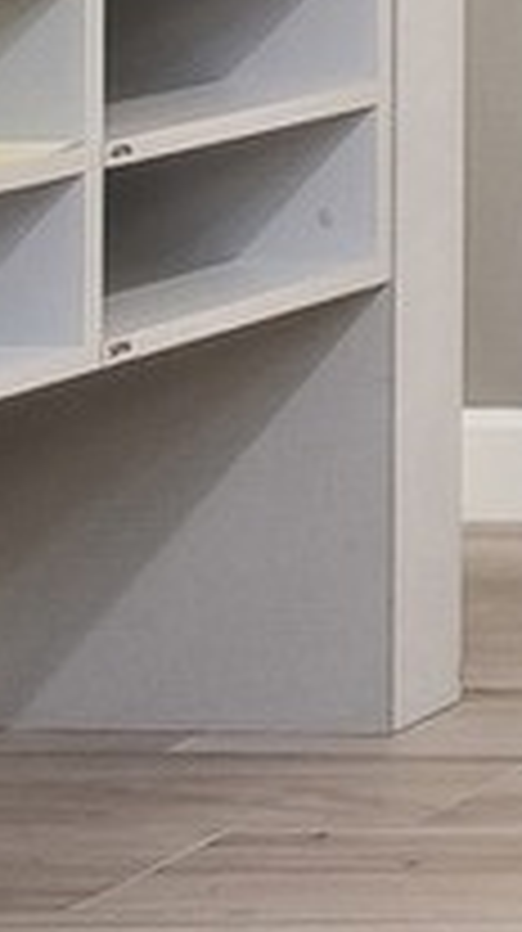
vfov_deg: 12.9
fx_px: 3951
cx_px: 2470
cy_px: -356
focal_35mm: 160
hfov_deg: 5.8
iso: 320
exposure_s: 1/3.33
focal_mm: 13
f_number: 8
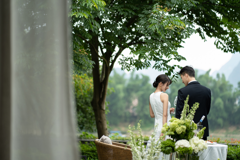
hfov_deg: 23.9
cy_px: 80
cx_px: 120
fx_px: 567
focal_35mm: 85
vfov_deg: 16.1
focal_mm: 85
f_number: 1.8
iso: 80
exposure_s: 1/250
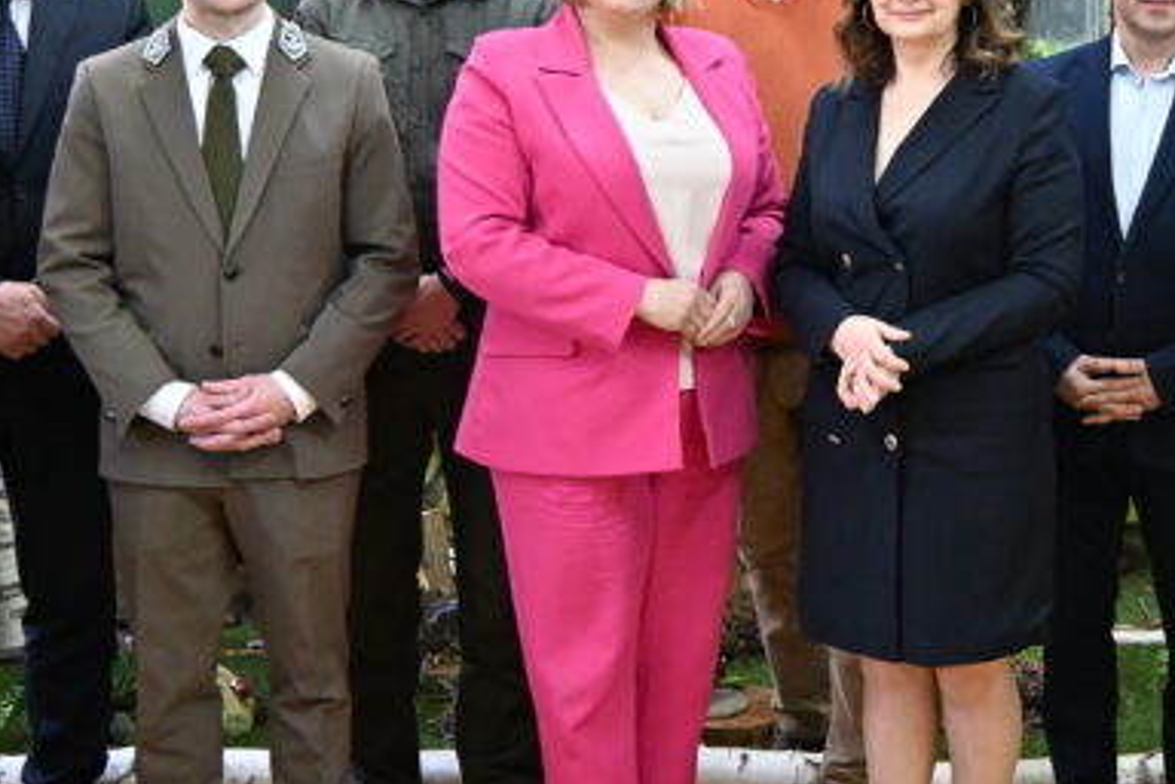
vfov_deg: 18.8
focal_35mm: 72
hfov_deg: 26.9
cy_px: 219
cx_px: 1102
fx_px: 2350
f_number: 4
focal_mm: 18
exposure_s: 1/60
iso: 1800
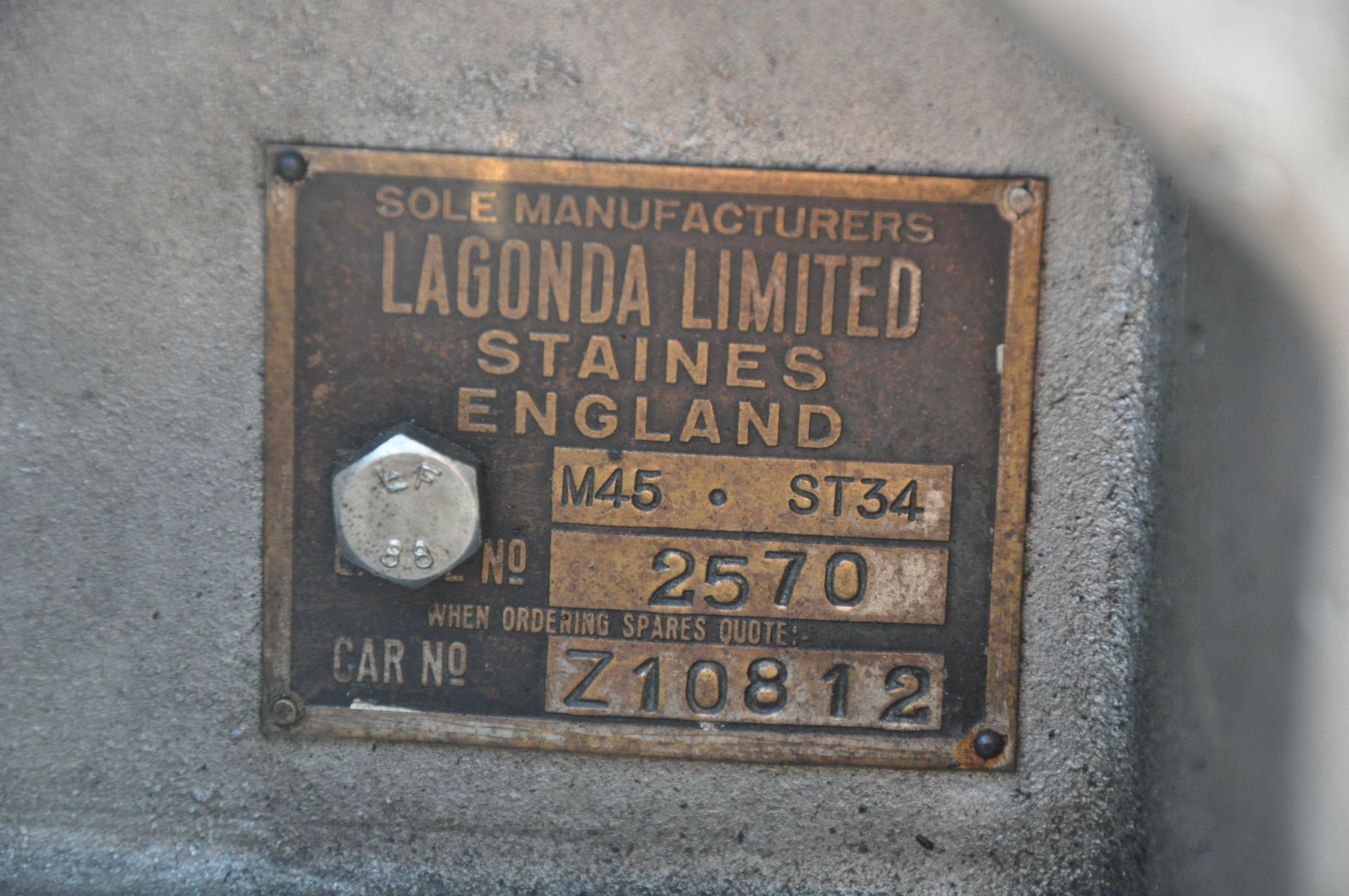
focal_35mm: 158
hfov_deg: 13.1
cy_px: 448
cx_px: 674
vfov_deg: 8.7
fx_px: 5895
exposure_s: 1/125
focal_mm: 105
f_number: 5.6
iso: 1600
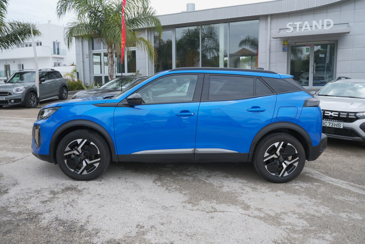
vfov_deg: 43.6
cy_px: 122
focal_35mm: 30
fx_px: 304
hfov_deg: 61.9
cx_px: 182
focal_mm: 19.7
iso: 160
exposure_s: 1/100
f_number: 9
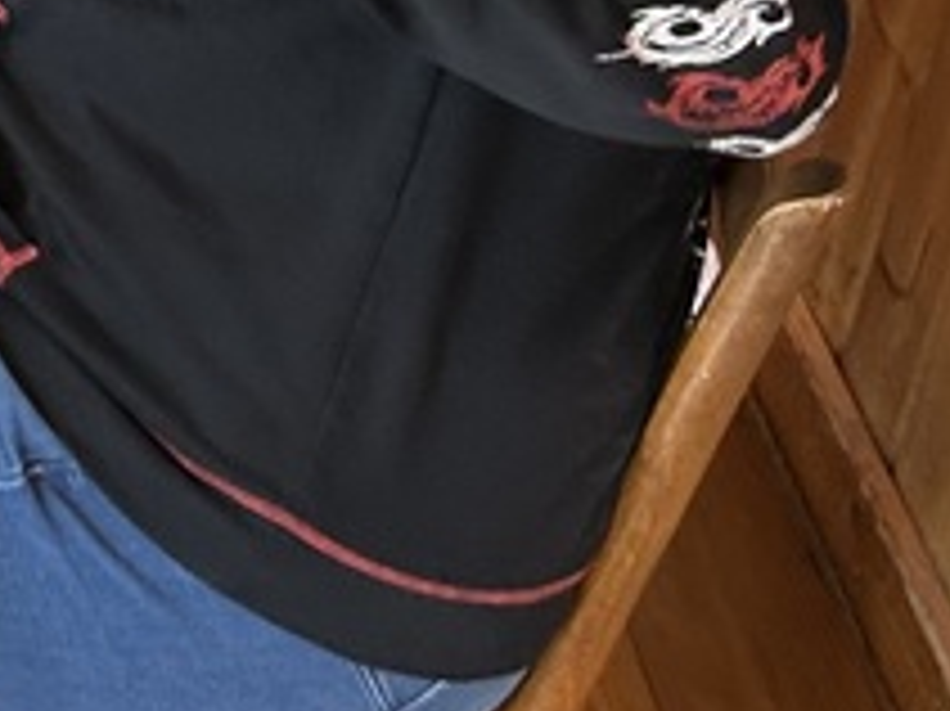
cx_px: -1265
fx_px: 3456
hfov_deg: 12.6
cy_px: -774
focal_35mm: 126
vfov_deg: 10.6
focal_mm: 5.7
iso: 100
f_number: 1.5
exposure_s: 1/60
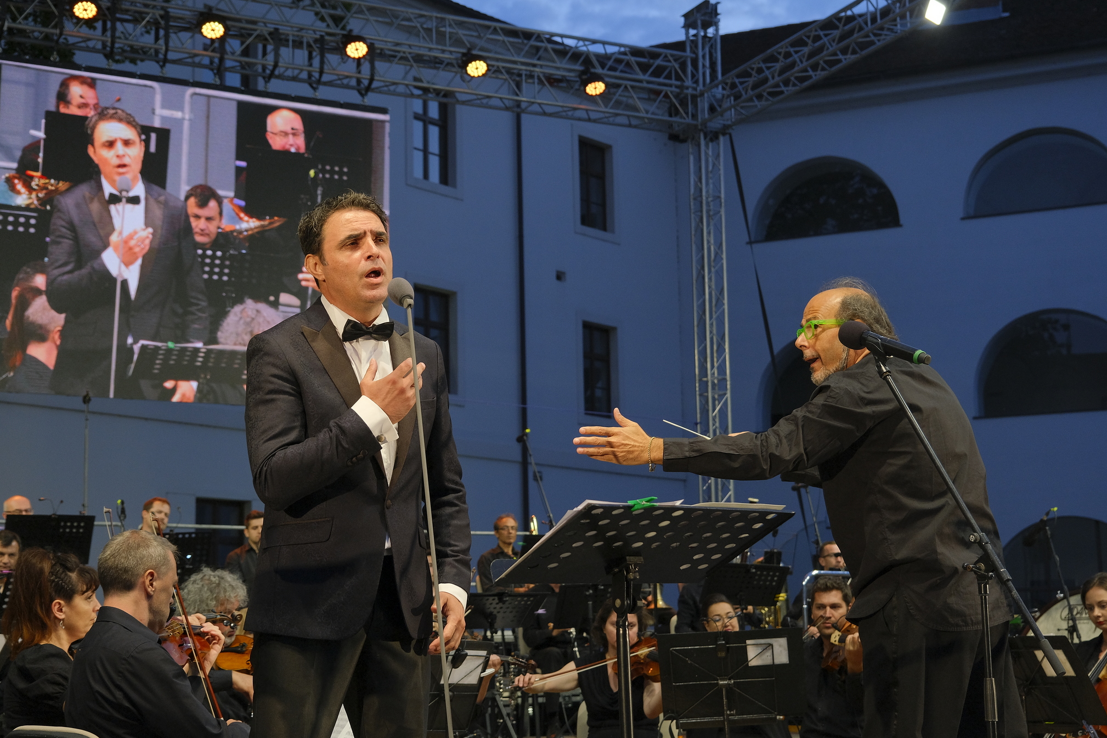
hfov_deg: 39.6
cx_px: 547
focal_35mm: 50
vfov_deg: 27.0
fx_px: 1537
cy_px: 376
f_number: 4
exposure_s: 1/125
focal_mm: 32.5
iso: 1000
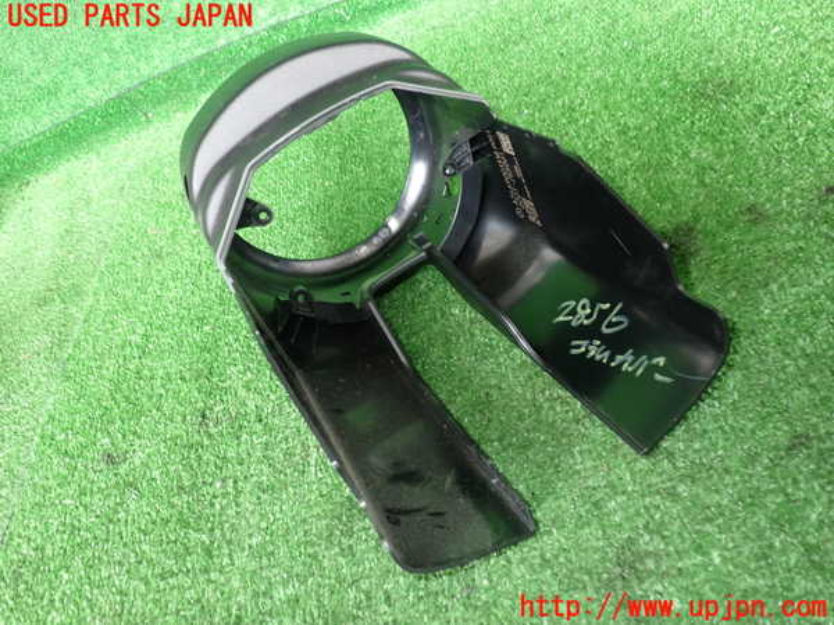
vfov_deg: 46.8
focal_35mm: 30
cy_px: 312
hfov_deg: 60.0
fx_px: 723
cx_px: 417
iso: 200
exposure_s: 1/30
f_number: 2.3
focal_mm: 5.4
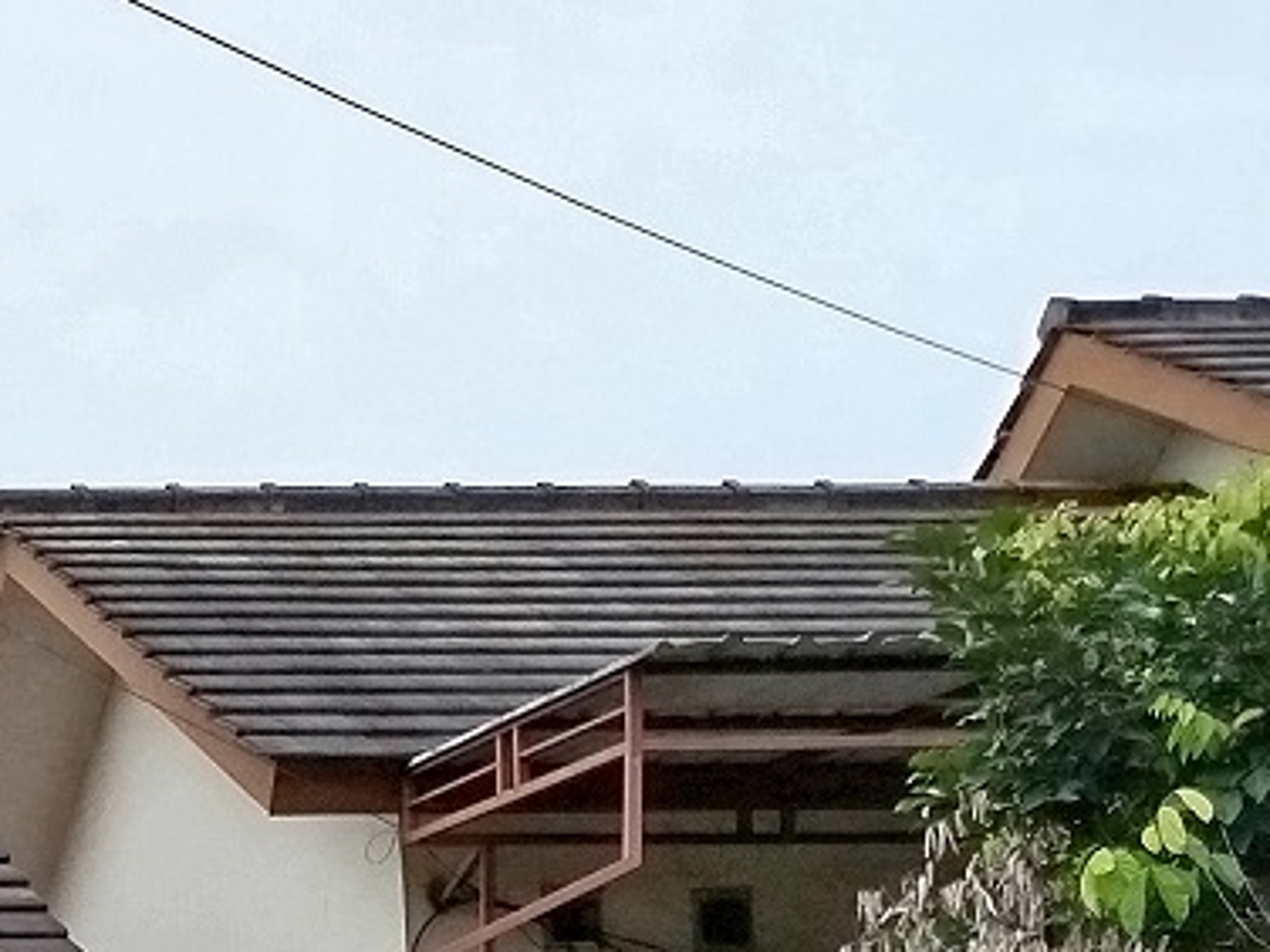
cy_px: 1202
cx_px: -1020
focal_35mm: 102
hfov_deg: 16.2
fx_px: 3742
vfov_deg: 14.0
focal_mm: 5.31
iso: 50
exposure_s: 1/735
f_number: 1.7
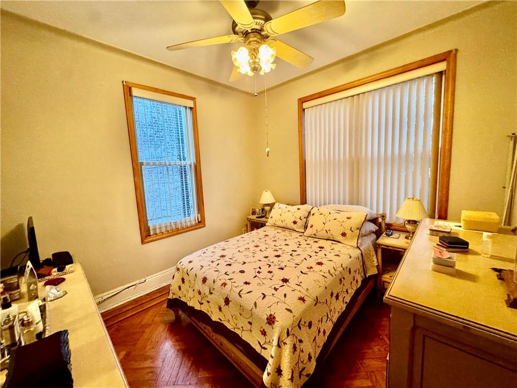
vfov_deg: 85.7
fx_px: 209
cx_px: 258
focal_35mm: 14
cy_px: 194
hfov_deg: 102.1
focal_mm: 2.22
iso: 800
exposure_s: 1/60
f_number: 2.2
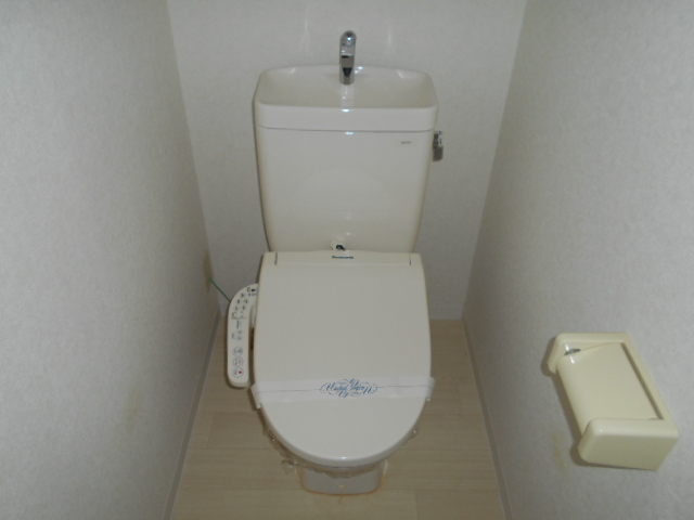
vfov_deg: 53.1
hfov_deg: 67.3
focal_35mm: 26
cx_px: 347
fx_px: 521
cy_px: 260
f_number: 3.2
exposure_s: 1/25
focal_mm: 4.6
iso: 80
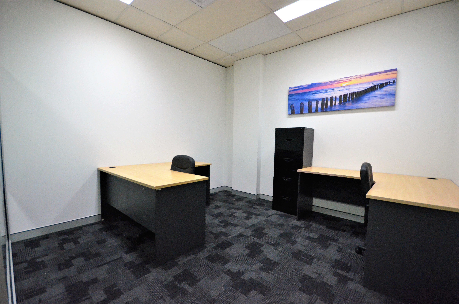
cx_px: 230
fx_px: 191
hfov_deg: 100.5
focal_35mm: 15
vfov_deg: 77.1
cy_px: 152
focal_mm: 10
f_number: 5.6
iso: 4000
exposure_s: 1/125
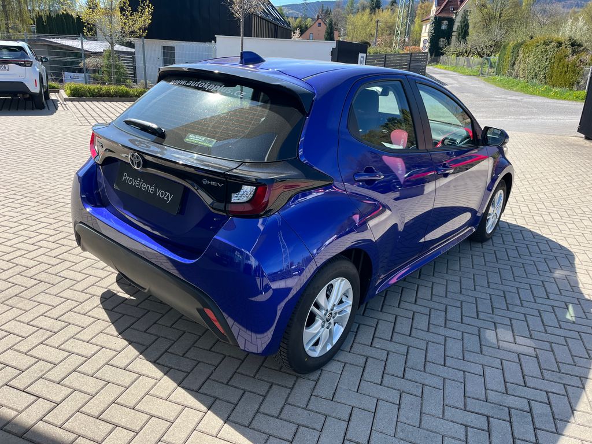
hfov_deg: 67.3
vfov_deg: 53.1
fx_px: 445
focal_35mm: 26
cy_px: 222
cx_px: 296
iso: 50
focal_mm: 5.1
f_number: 1.6
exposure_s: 1/967
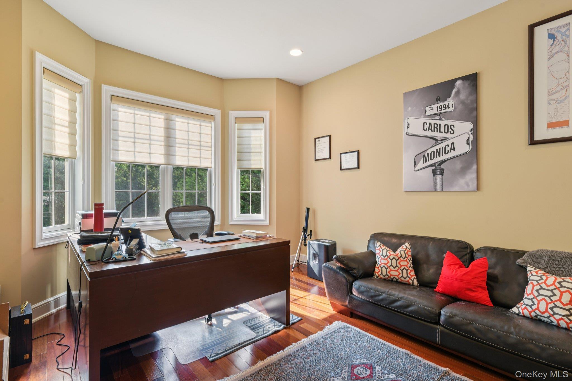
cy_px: 190
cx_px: 286
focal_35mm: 17
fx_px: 270
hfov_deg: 93.3
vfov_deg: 70.4
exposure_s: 1/30
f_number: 8
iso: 200
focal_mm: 17
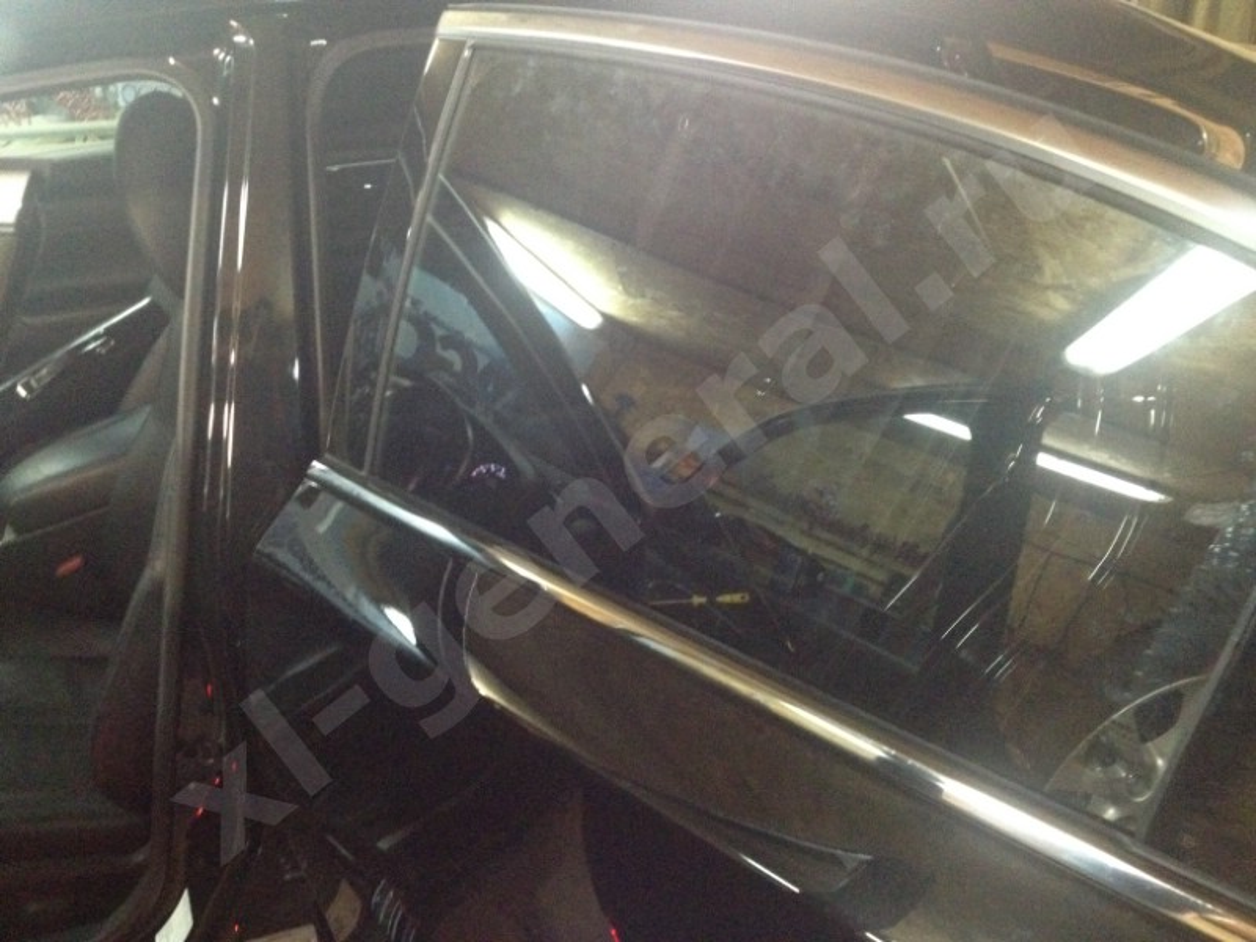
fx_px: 1270
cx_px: 628
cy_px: 471
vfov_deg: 40.7
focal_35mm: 35
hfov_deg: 52.6
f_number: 2.4
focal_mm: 4.28
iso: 800
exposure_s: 1/17
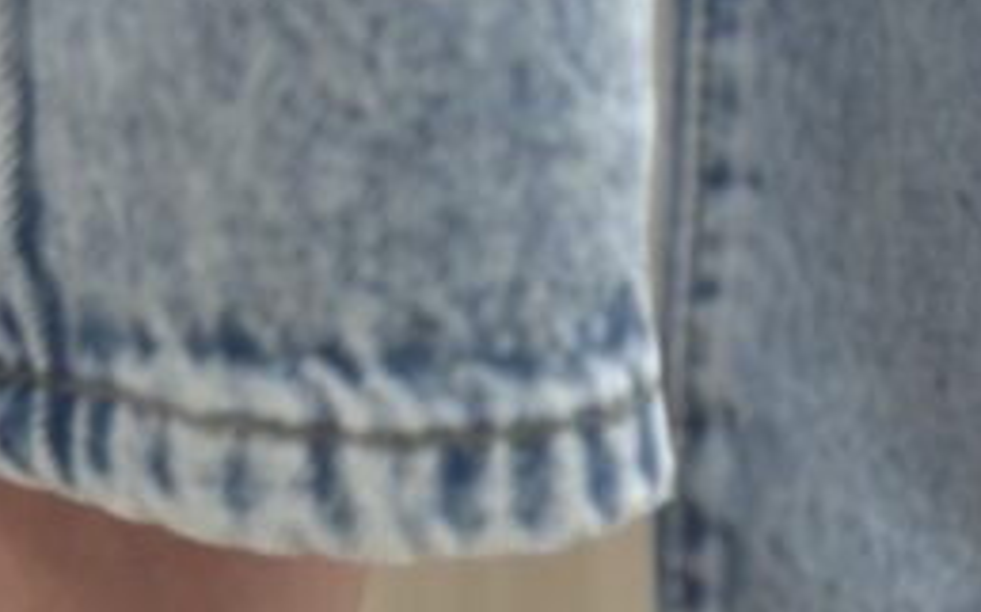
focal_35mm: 158
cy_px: 1376
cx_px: 555
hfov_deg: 13.2
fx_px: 4222
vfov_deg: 7.8
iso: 160
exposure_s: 1/50
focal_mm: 6.86
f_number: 1.78
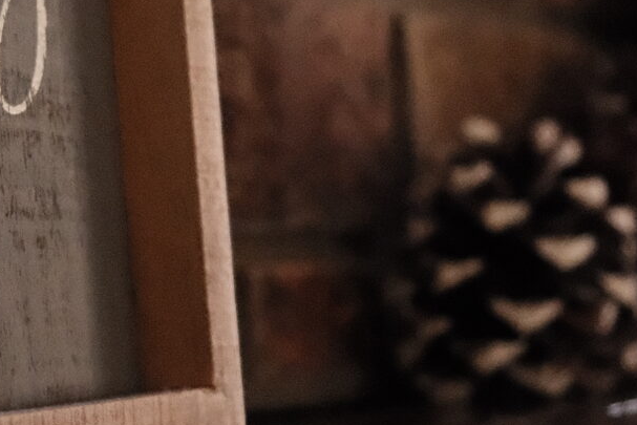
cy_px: 151
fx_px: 3132
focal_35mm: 177
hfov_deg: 11.5
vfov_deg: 7.8
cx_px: 2
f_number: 3.2
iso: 6400
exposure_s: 1/75
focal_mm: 27.7
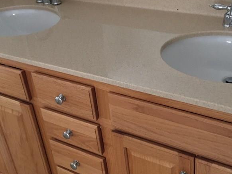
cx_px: 115
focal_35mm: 51
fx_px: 342
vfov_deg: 28.5
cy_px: 71
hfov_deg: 37.5
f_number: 2.2
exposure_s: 1/15
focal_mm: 4.15
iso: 250
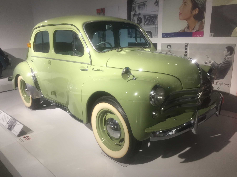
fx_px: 199
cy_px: 88
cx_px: 118
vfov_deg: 48.2
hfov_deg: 61.7
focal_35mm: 29
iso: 100
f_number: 2.2
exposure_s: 1/30
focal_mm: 4.2
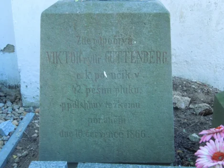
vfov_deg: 30.3
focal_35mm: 48
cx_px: 112
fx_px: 311
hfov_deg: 39.6
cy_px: 84
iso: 400
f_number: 4
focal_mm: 8.7
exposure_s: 1/125
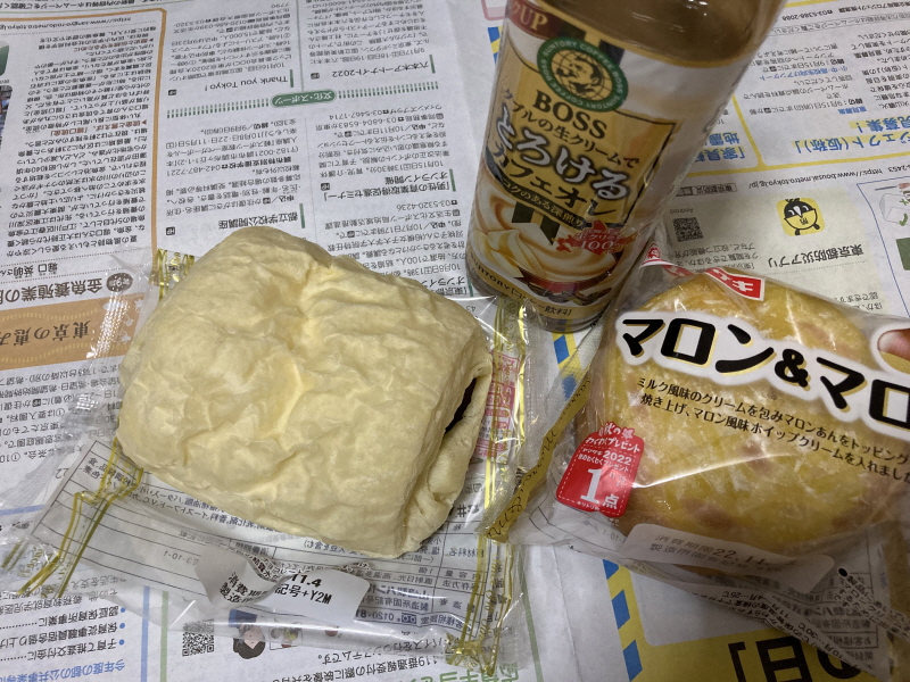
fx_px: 736
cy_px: 341
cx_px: 455
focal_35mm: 28
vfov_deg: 49.7
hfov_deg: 63.4
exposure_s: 1/60
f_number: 1.8
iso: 250
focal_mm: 3.99
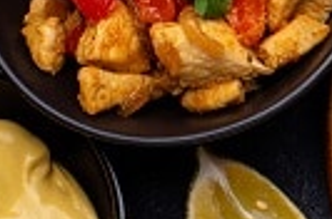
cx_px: 729
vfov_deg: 6.0
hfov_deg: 8.5
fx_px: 2079
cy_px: 192
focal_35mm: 226
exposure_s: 1/125
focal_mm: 50
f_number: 9
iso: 100
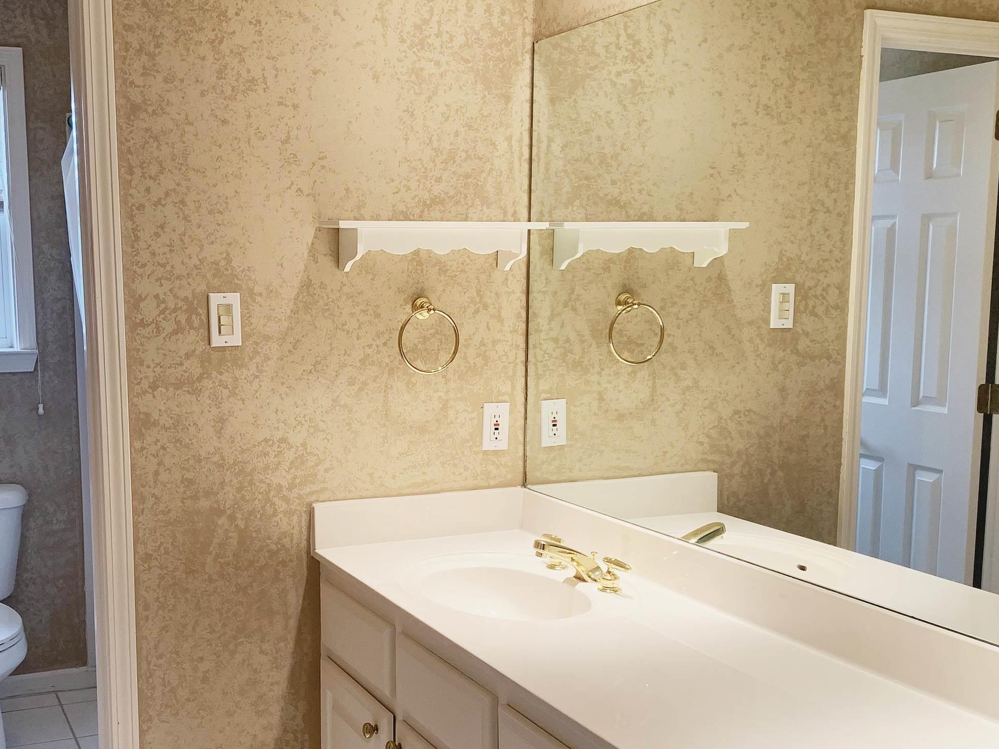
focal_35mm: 41
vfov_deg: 35.0
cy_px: 438
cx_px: 357
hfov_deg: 45.3
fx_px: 1183
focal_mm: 4.25
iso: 50
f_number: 1.8
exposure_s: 1/60
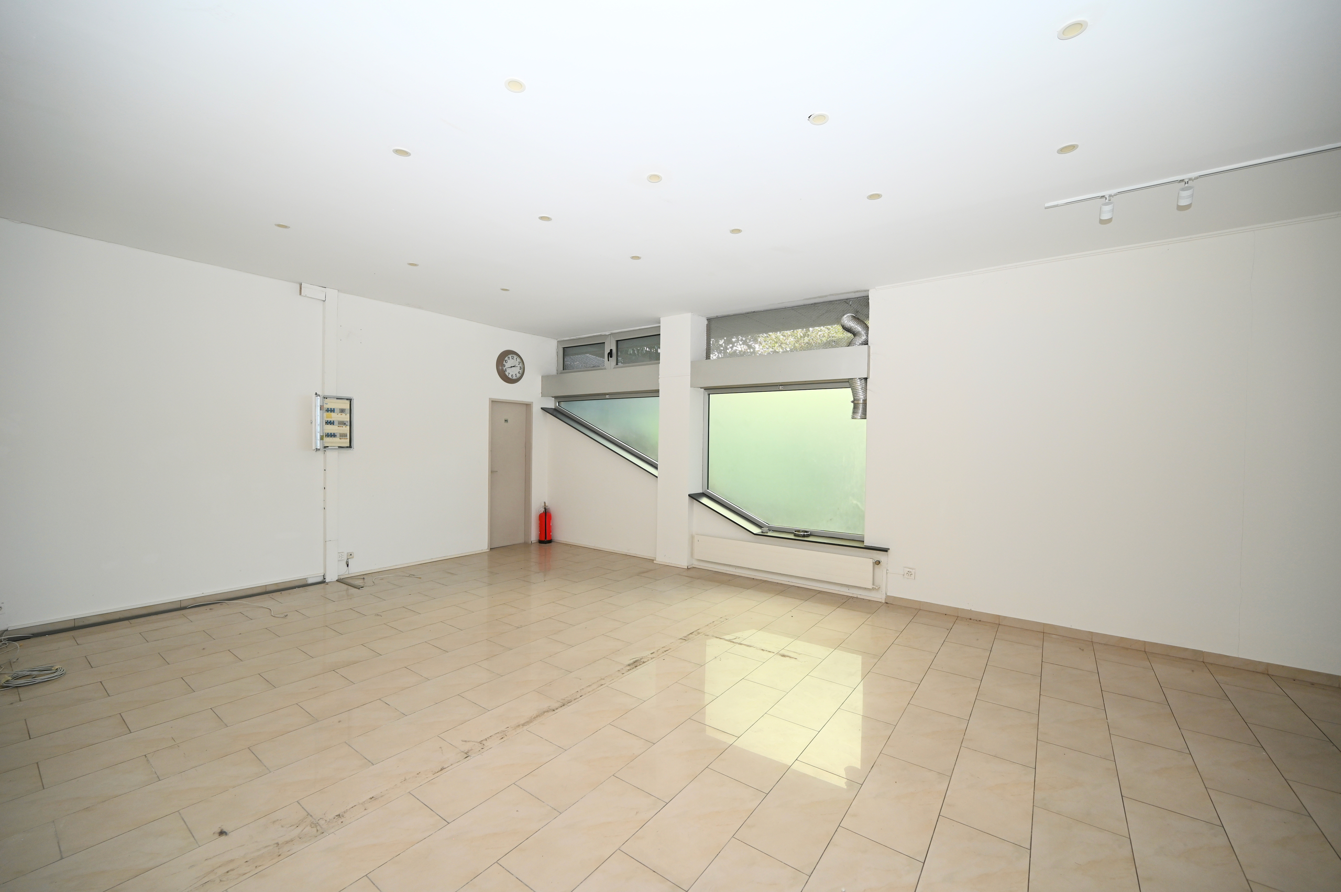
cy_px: 446
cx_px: 670
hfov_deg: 104.3
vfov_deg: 81.1
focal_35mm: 14
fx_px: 521
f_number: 4
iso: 250
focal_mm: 14
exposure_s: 1/60
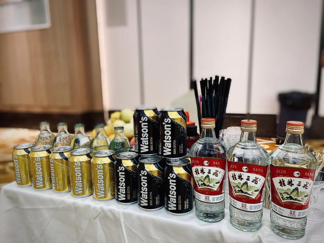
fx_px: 243
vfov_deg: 53.1
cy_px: 122
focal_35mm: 26
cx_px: 162
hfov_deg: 67.3
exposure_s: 1/50
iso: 125
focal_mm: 4.25
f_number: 1.8
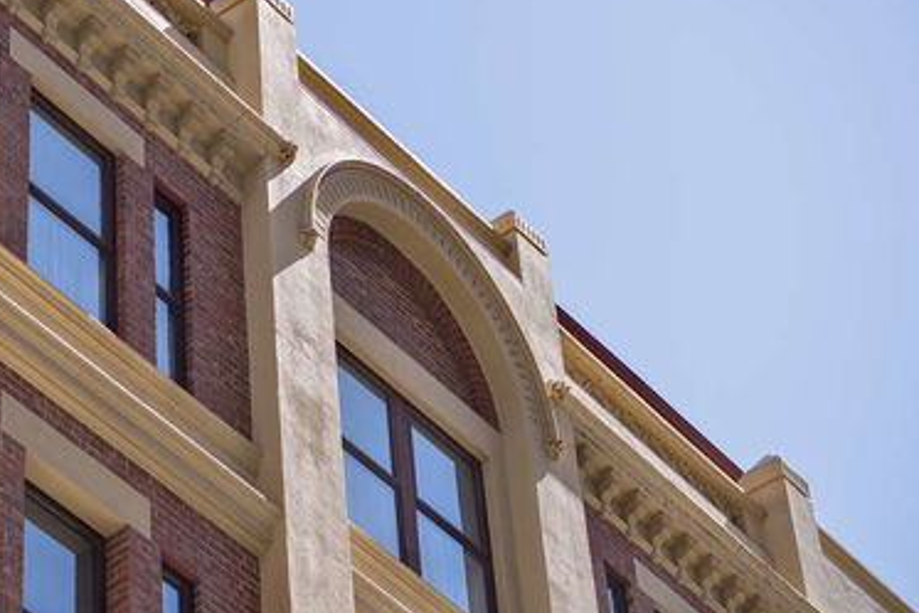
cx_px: 355
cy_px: 241
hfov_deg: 15.2
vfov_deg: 10.2
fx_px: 3447
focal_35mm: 135
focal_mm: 105
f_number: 5
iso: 125
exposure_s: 1/500
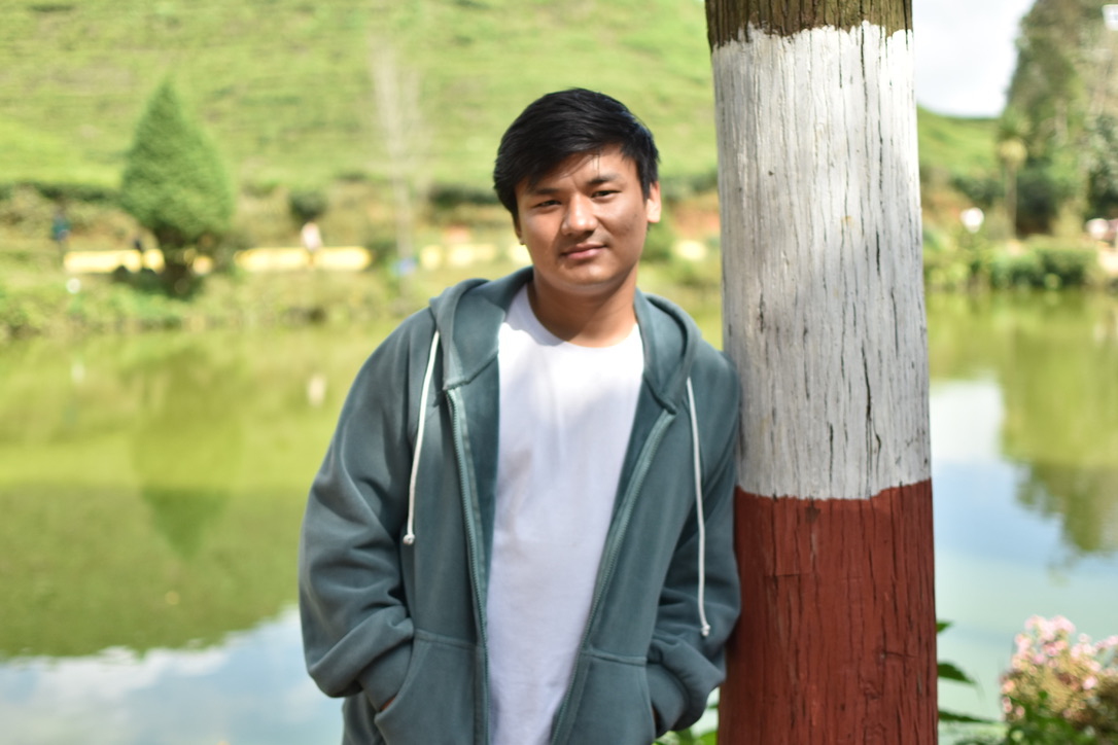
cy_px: 372
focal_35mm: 52
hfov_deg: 37.9
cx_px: 559
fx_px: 1630
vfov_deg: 25.8
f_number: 2
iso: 320
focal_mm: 35
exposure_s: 1/4000
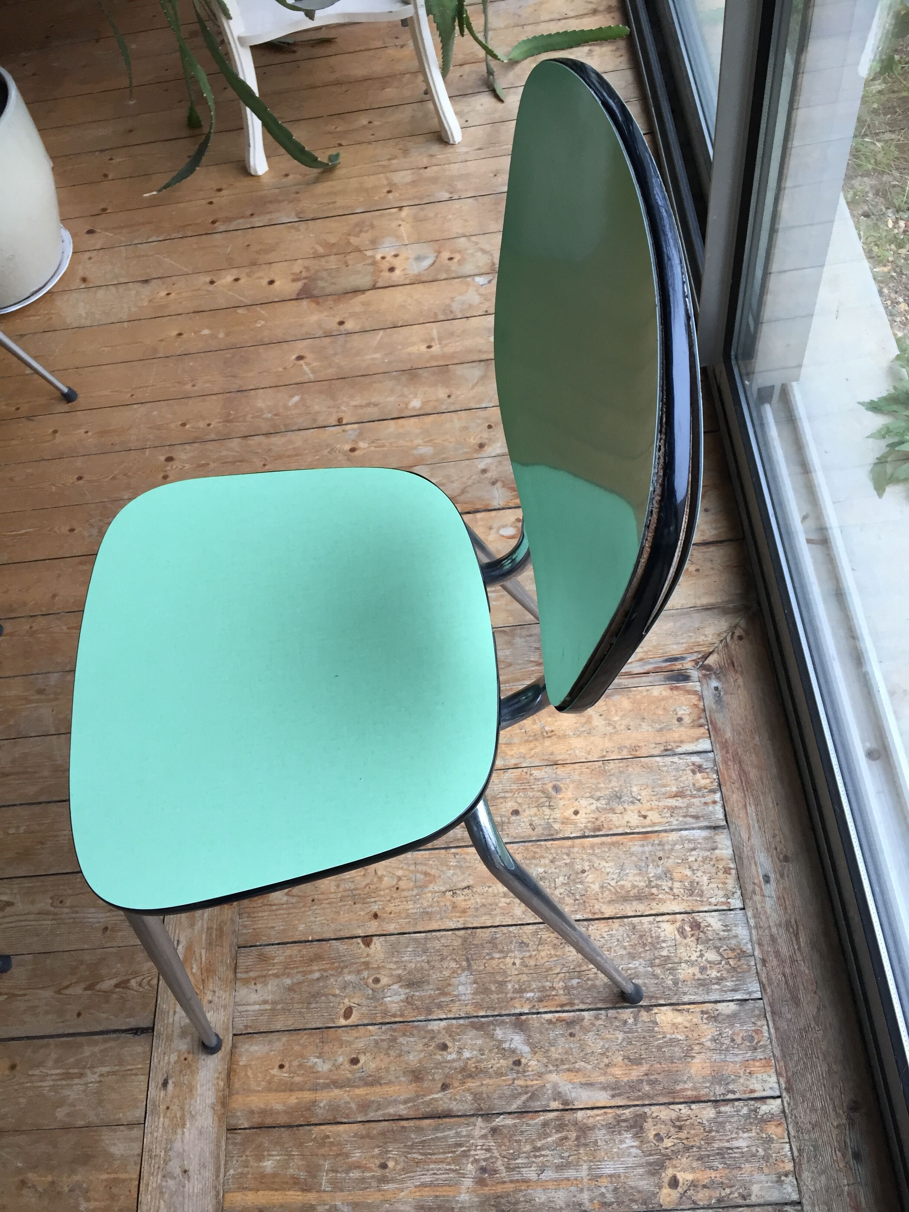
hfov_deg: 48.2
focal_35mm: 29
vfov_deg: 61.7
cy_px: 606
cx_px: 454
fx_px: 1015
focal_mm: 4.15
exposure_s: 1/33
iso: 40
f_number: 2.2
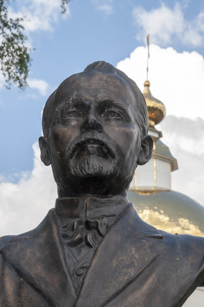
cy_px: 154
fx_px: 1021
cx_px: 102
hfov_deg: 11.4
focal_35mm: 120
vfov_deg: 17.1
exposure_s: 1/200
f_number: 18
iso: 640
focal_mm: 80
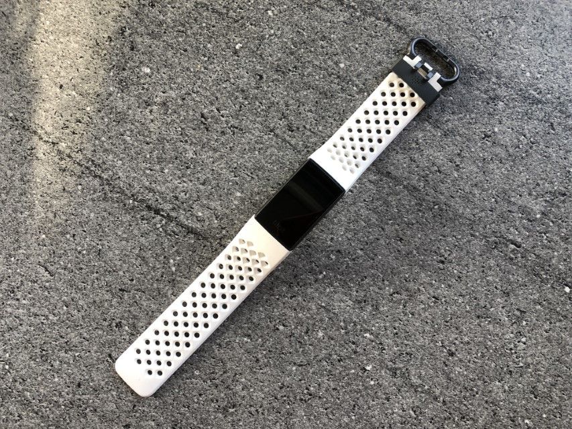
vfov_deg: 49.8
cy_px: 214
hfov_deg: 63.4
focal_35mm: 28
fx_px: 463
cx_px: 286
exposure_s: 1/50
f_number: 1.8
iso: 32
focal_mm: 4
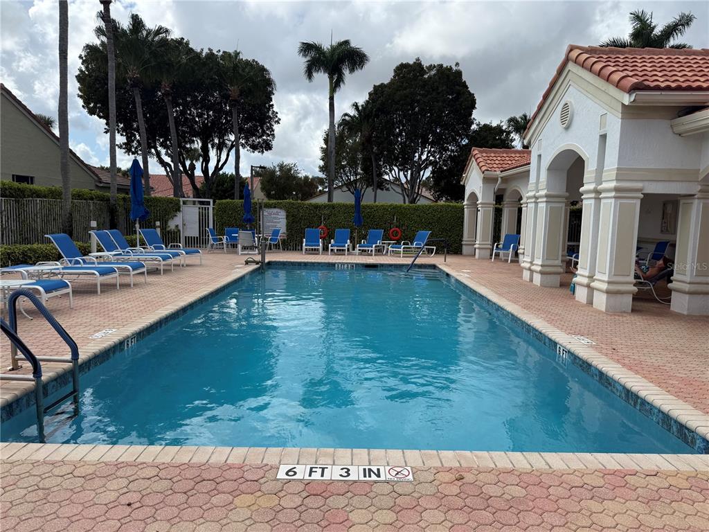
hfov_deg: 71.6
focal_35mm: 24
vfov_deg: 56.8
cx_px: 354
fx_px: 492
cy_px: 266
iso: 80
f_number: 1.78
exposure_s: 1/5319
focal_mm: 6.76
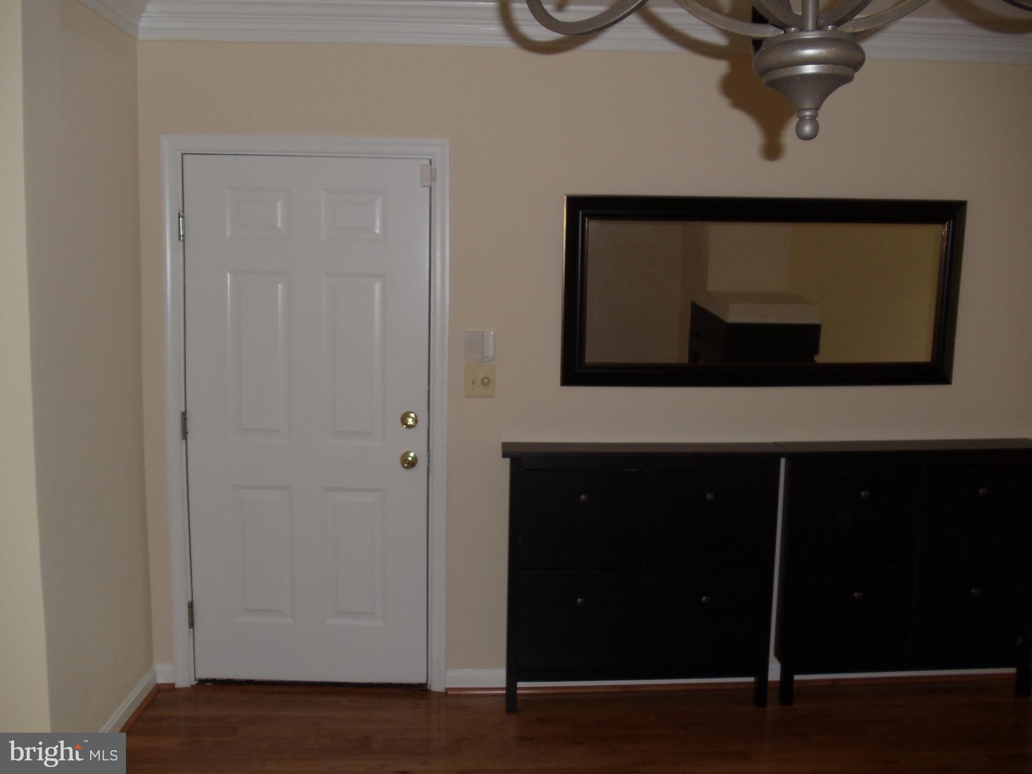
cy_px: 387
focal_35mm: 44
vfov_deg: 32.9
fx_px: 1312
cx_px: 516
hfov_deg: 42.9
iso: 100
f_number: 3.5
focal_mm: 6
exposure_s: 1/30
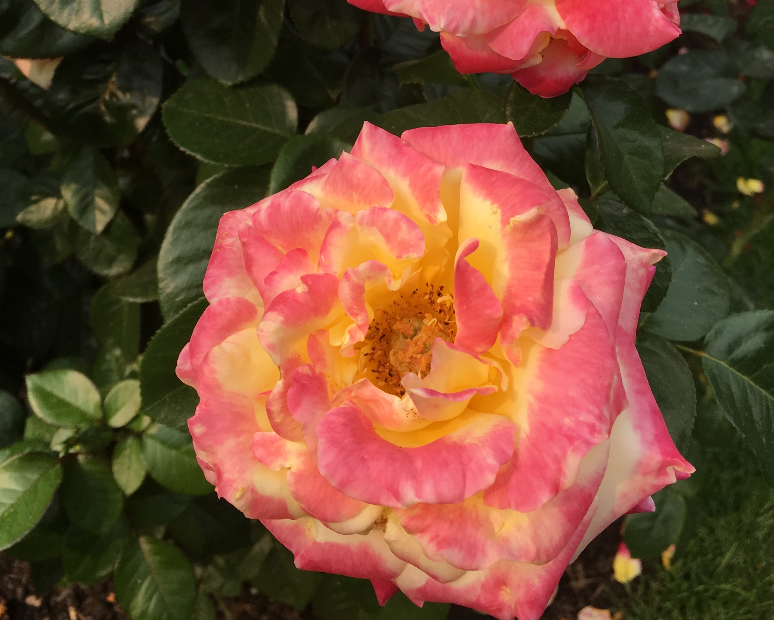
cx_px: 396
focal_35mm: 47
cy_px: 11
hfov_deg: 39.5
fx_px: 1077
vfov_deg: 30.1
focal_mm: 4.15
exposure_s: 1/950
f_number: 2.2
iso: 25
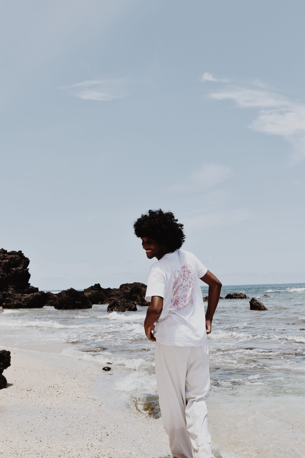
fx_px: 572
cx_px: 152
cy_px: 229
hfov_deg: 29.9
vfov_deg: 43.6
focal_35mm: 45
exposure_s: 1/500
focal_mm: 30
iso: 200
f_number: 11
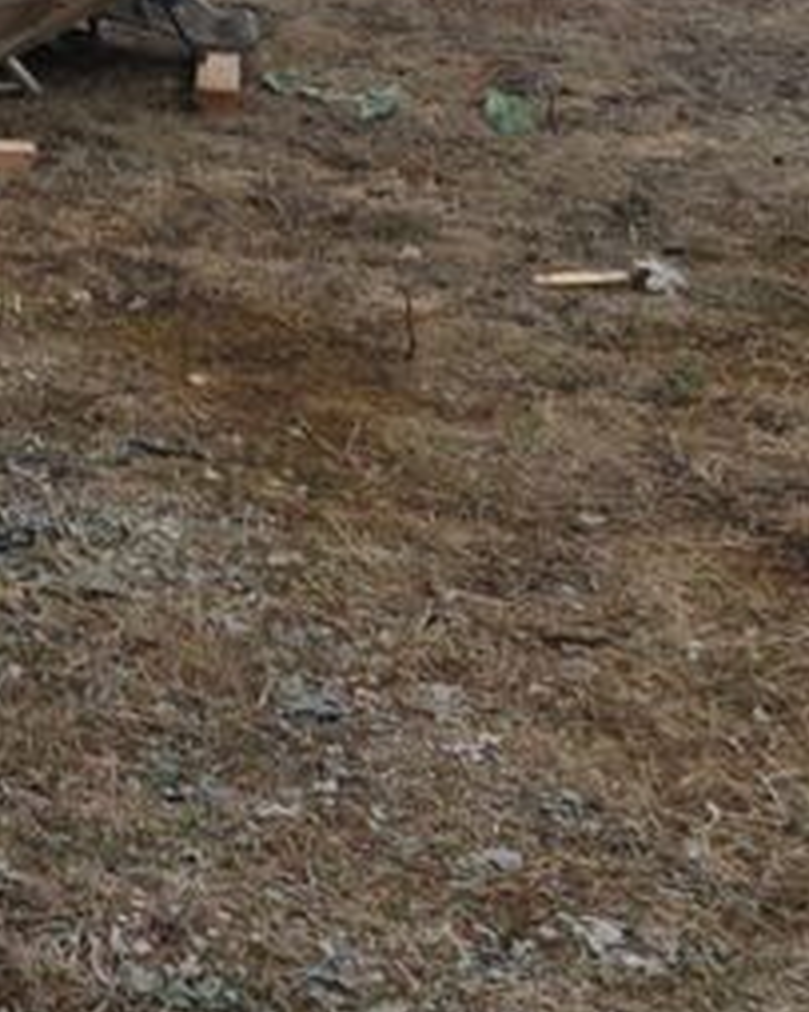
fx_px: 3604
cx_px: -1160
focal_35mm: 120
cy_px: -657
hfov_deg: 10.8
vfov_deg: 14.5
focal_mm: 17
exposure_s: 1/320
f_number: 4.5
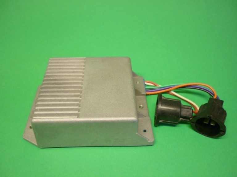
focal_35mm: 33
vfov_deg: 42.9
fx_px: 226
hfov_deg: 55.4
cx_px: 118
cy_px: 88
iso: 200
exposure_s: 1/30
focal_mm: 5.5
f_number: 2.8
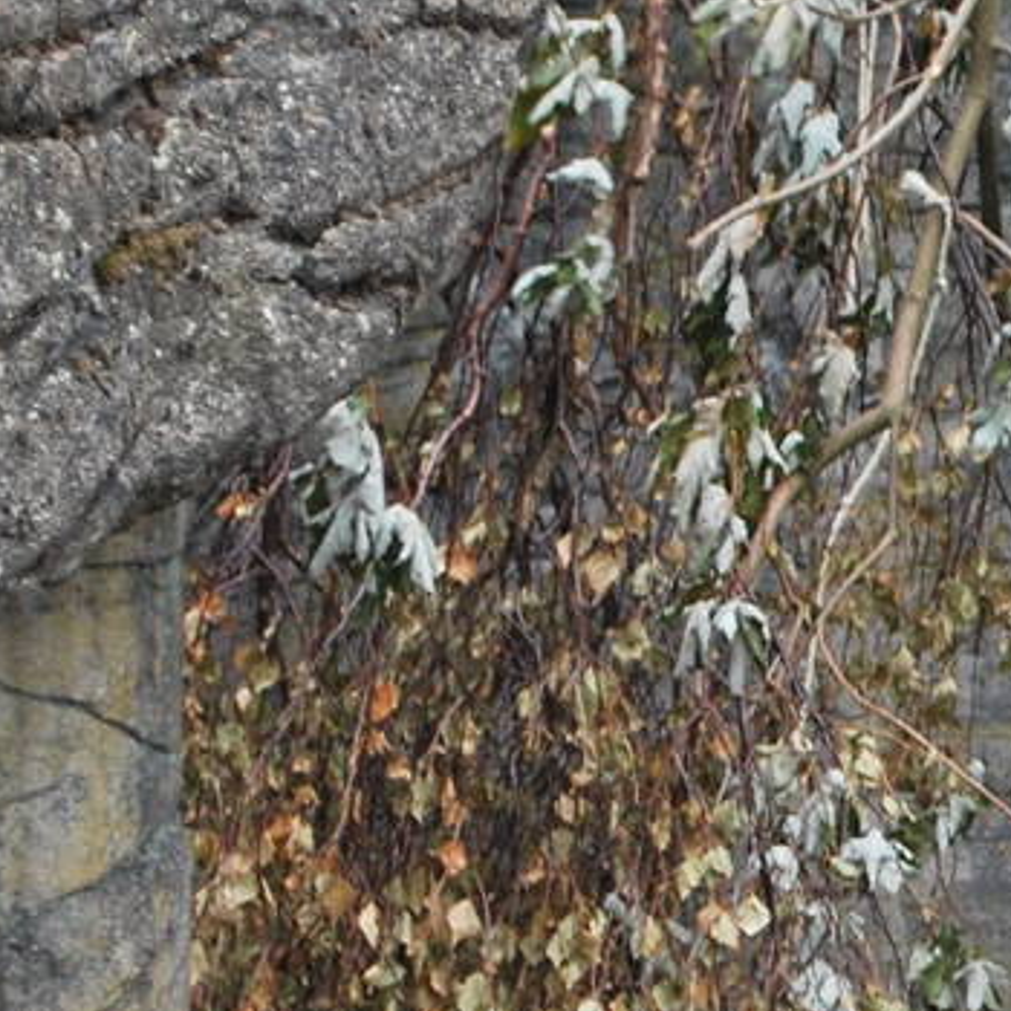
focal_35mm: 292
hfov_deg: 5.9
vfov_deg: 6.0
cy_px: 1099
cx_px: 1863
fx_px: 9649
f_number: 5.6
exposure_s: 1/40
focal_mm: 50
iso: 200
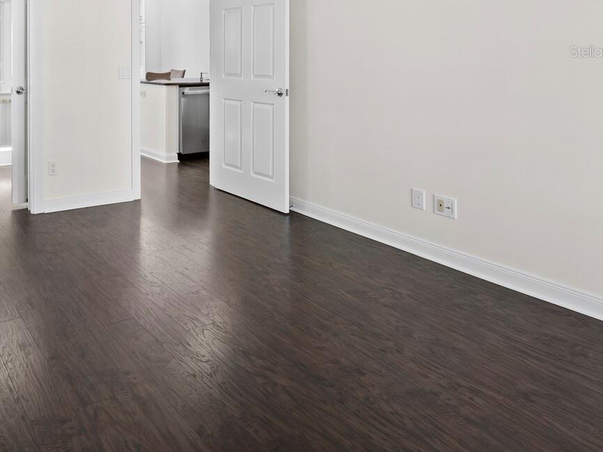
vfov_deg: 48.0
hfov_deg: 58.9
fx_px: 453
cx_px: 76
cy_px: 51
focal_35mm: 26
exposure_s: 1
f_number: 14
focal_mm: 7
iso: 320
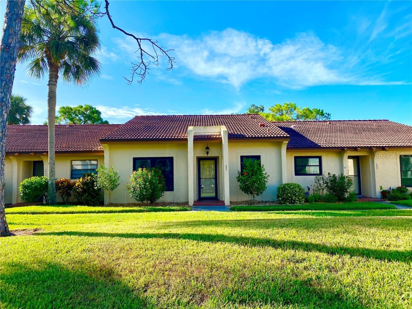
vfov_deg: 53.1
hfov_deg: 67.3
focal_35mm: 26
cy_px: 154
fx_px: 309
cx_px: 206
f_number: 1.8
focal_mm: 4.25
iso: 32
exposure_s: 1/1927
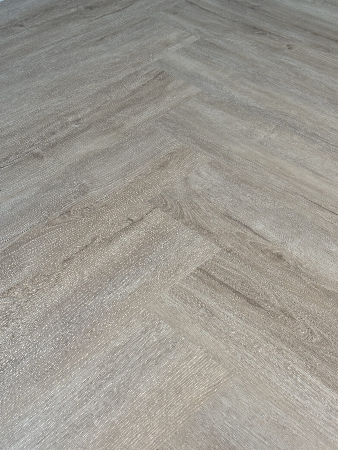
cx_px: 169
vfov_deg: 36.8
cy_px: 225
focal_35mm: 52
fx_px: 677
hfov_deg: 28.0
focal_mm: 5.96
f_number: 1.6
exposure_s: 1/100
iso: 50
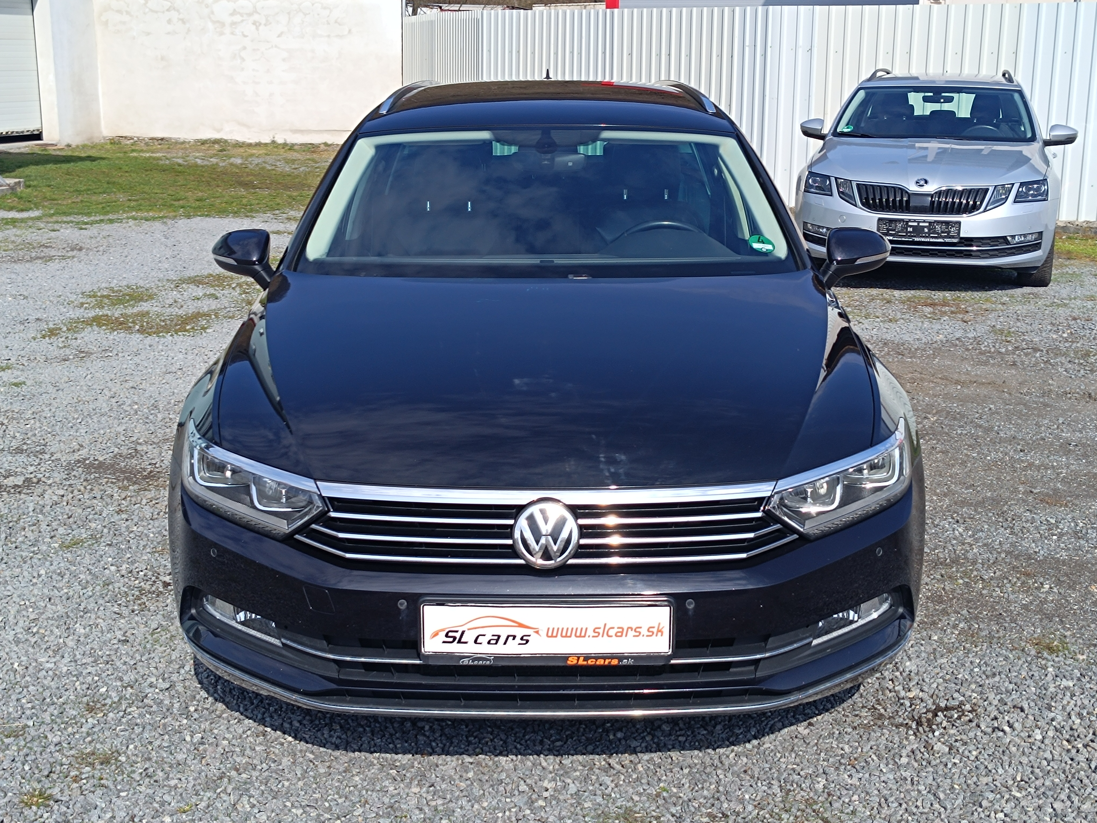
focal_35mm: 24
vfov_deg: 56.8
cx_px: 548
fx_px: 761
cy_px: 412
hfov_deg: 71.6
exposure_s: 1/1783
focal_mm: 5.59
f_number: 1.88
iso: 61
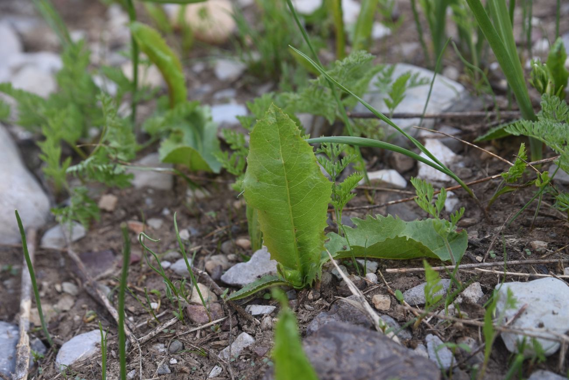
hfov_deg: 35.6
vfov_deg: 24.2
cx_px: 284
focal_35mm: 56
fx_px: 885
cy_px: 190
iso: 200
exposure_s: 1/125
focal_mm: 56
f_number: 6.3
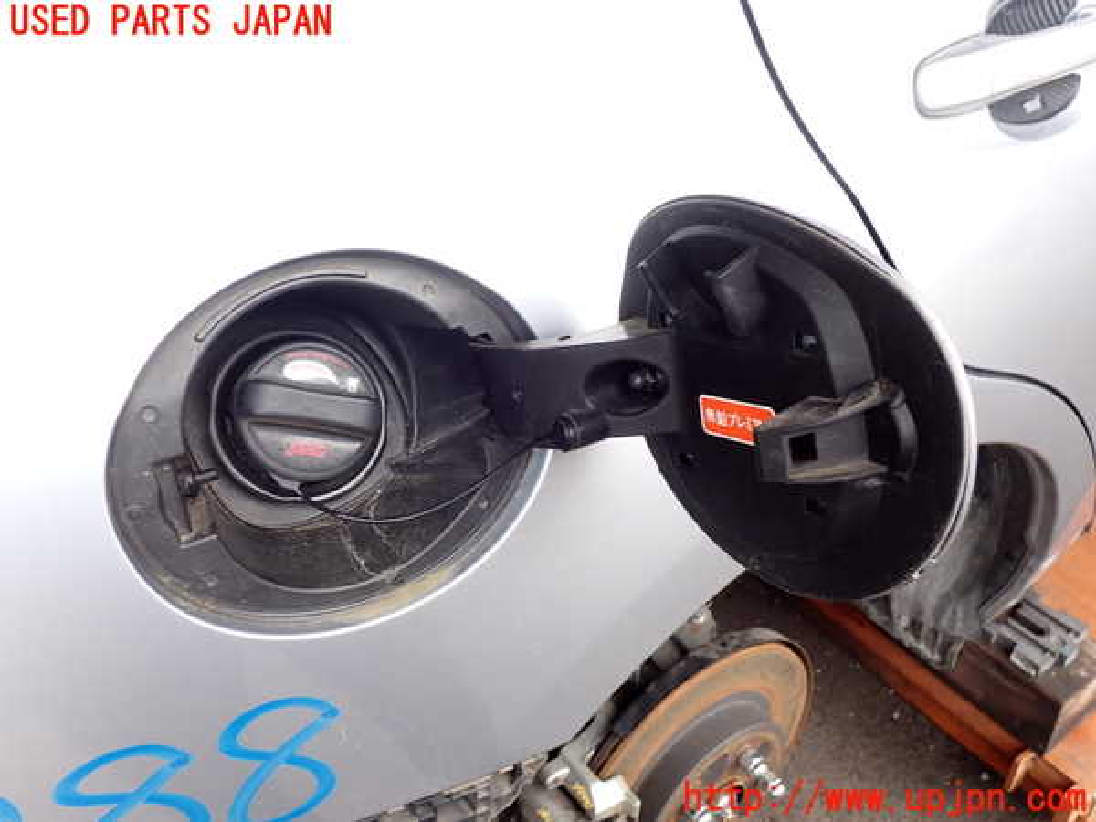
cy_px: 411
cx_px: 548
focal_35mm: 30
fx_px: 950
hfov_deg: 60.0
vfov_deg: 46.8
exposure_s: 1/100
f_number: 3.2
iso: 100
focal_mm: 5.4
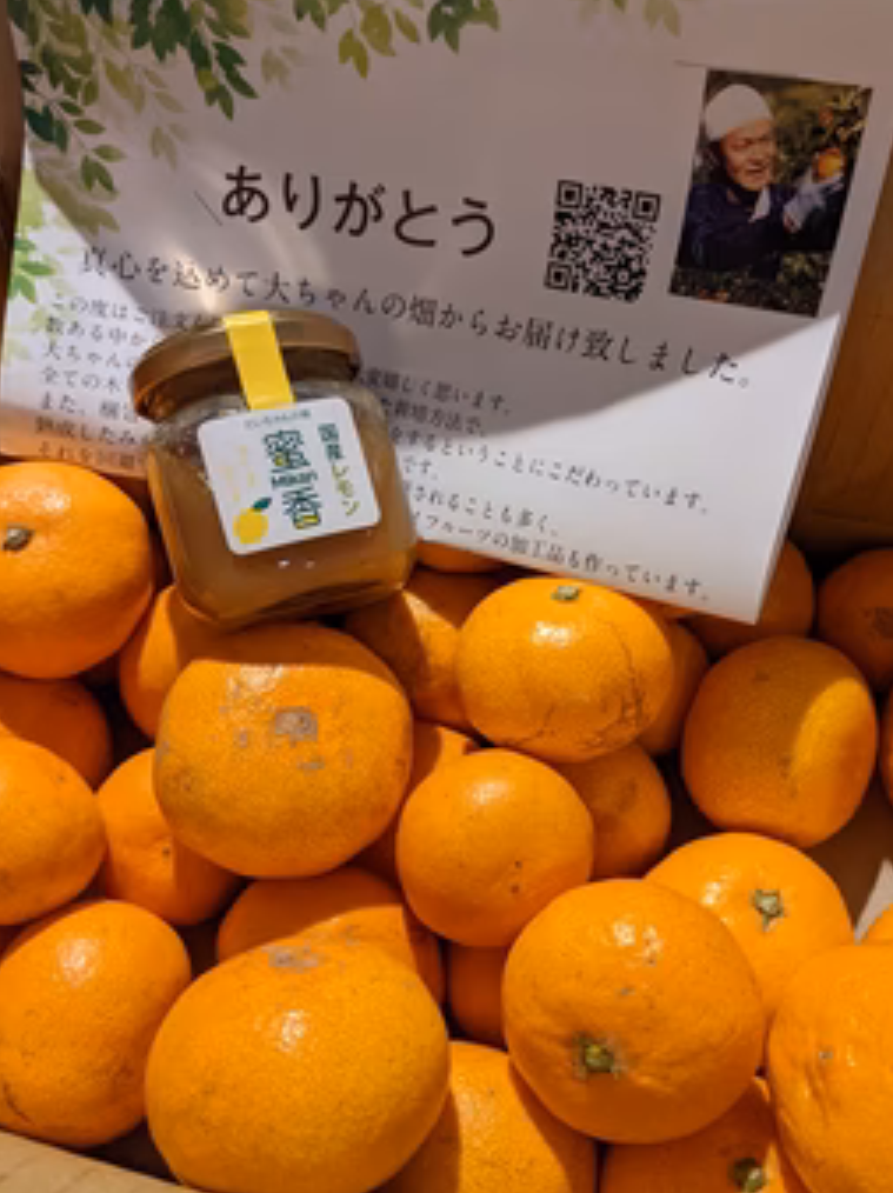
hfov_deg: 44.0
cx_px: 494
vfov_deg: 56.7
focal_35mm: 32
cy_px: 664
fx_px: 1102
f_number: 1.73
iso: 190
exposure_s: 1/23.3
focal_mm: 4.38
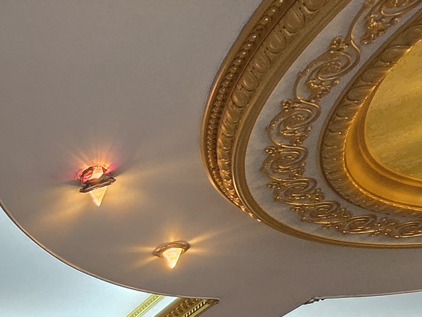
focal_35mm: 57
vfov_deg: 20.2
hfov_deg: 26.1
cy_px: 533
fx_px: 695
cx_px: -188
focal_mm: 1.7
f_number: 2.2
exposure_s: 1/50
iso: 64
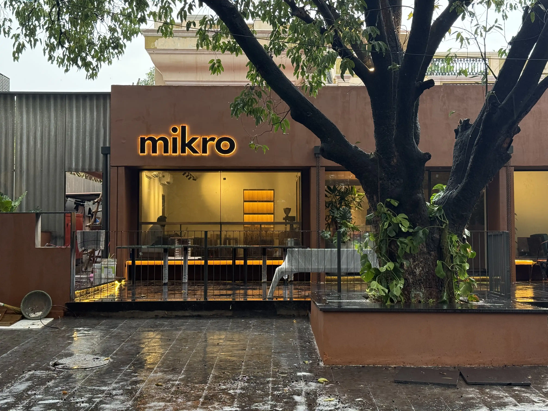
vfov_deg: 30.3
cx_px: 274
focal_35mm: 48
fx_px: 760
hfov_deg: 39.7
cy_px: 206
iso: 200
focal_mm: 6.76
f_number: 1.78
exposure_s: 1/108
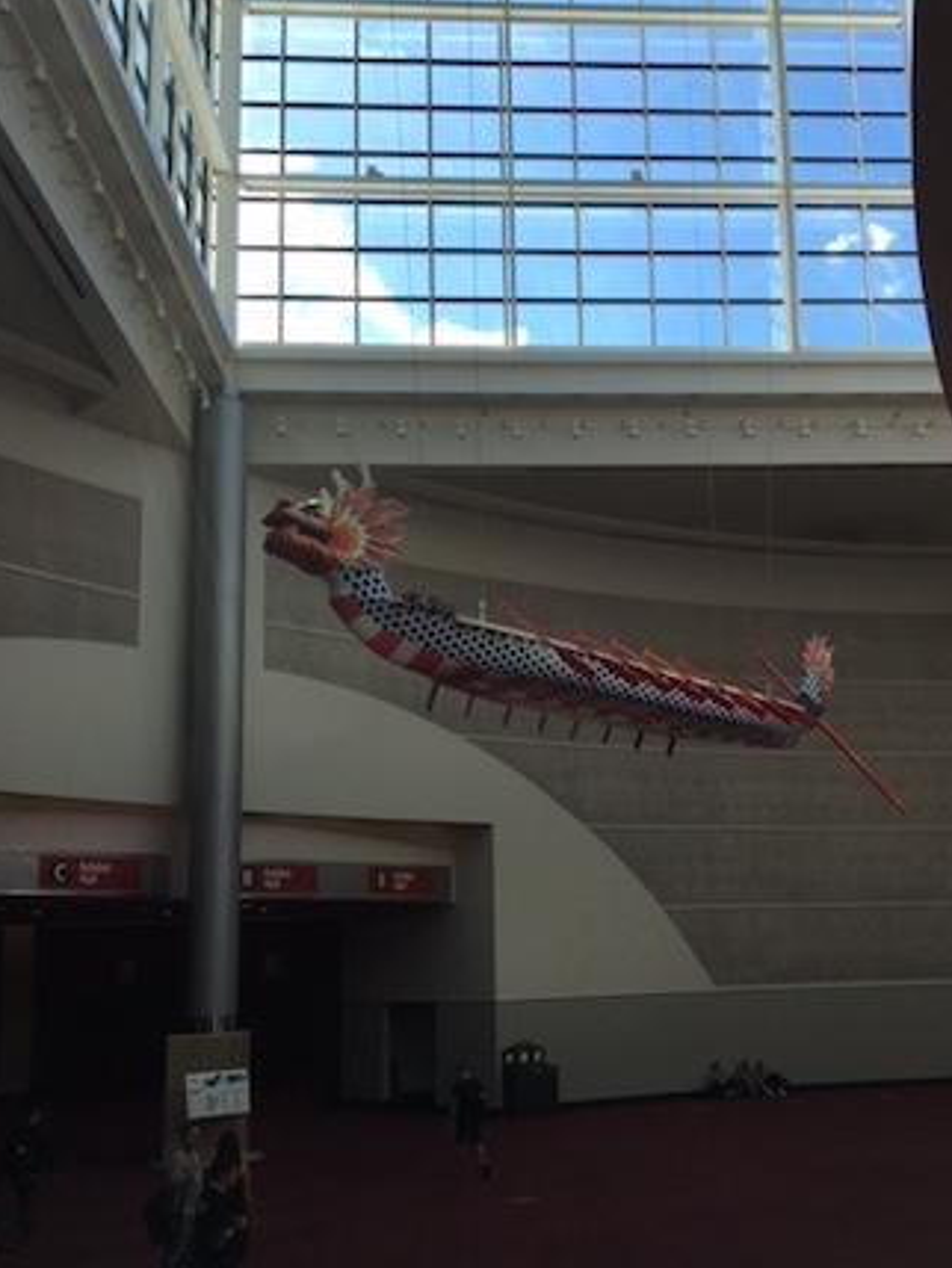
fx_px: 1319
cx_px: 574
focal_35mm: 36
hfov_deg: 39.5
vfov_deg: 51.2
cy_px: 708
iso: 25
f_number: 2.2
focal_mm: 4.15
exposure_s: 1/657
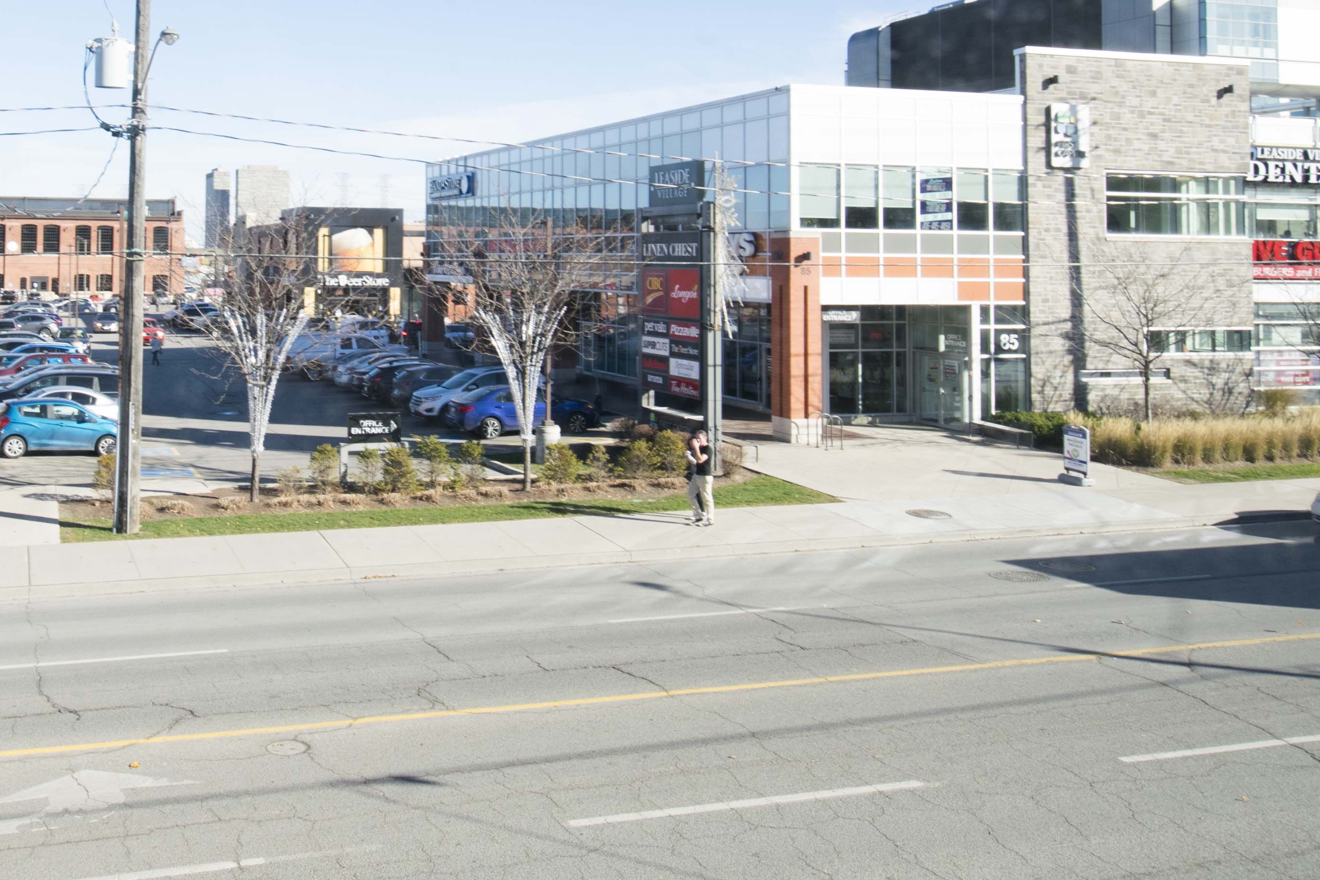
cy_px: 193
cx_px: 366
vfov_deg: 38.7
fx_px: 1210
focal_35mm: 33
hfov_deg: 55.1
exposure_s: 1/200
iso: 100
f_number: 9
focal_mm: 10
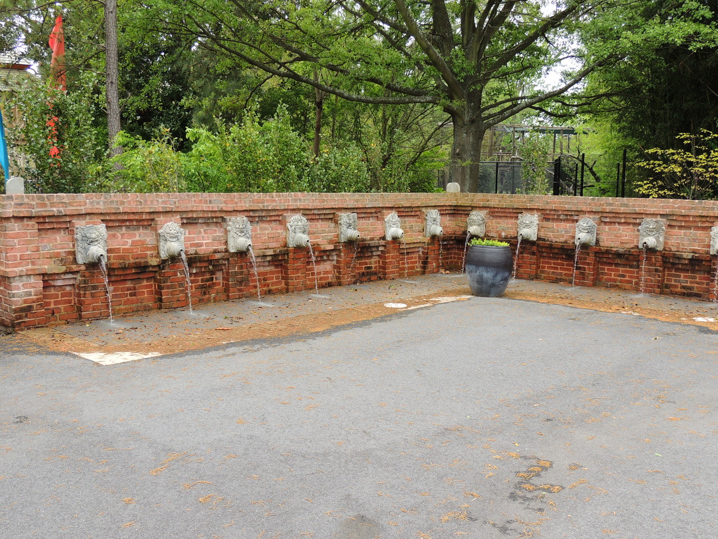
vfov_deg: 40.7
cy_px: 270
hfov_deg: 52.6
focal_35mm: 35
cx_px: 359
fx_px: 726
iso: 100
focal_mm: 6.2
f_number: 3.3
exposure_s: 1/250
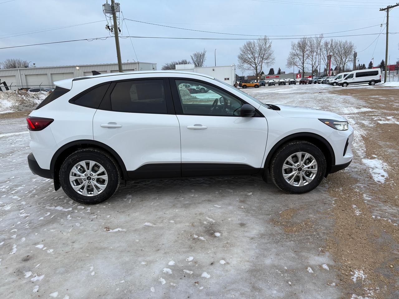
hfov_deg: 67.3
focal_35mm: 26
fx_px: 300
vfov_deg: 53.1
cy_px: 150
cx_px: 200
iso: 40
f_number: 1.6
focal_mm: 5.96
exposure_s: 1/228
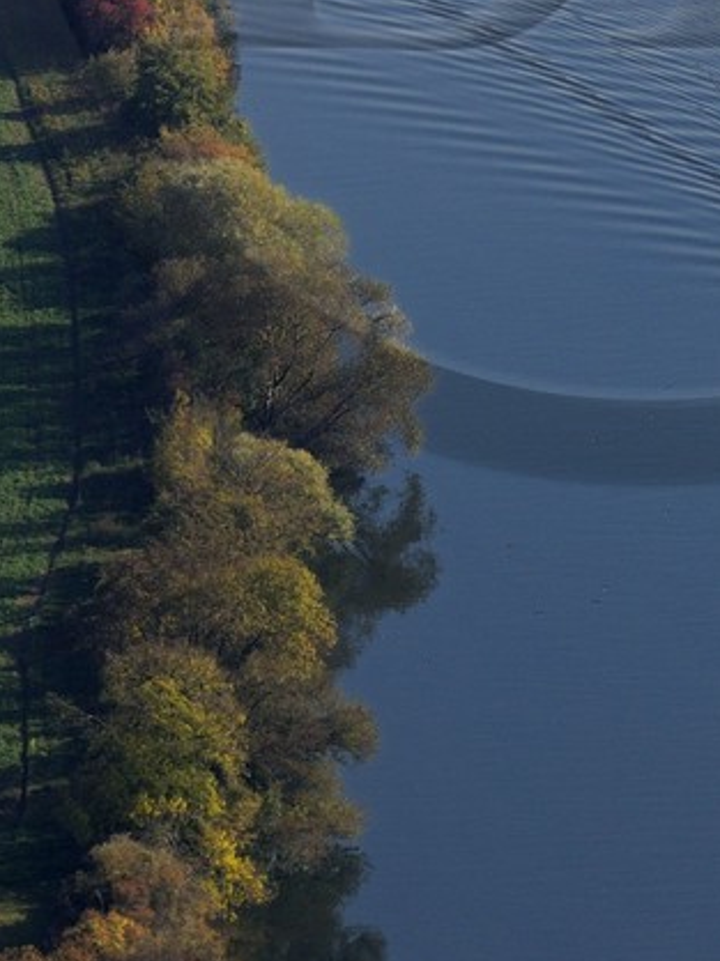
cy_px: -232
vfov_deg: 3.3
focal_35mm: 607
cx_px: 649
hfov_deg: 2.4
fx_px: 16851
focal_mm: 165
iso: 400
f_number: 8
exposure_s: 1/800
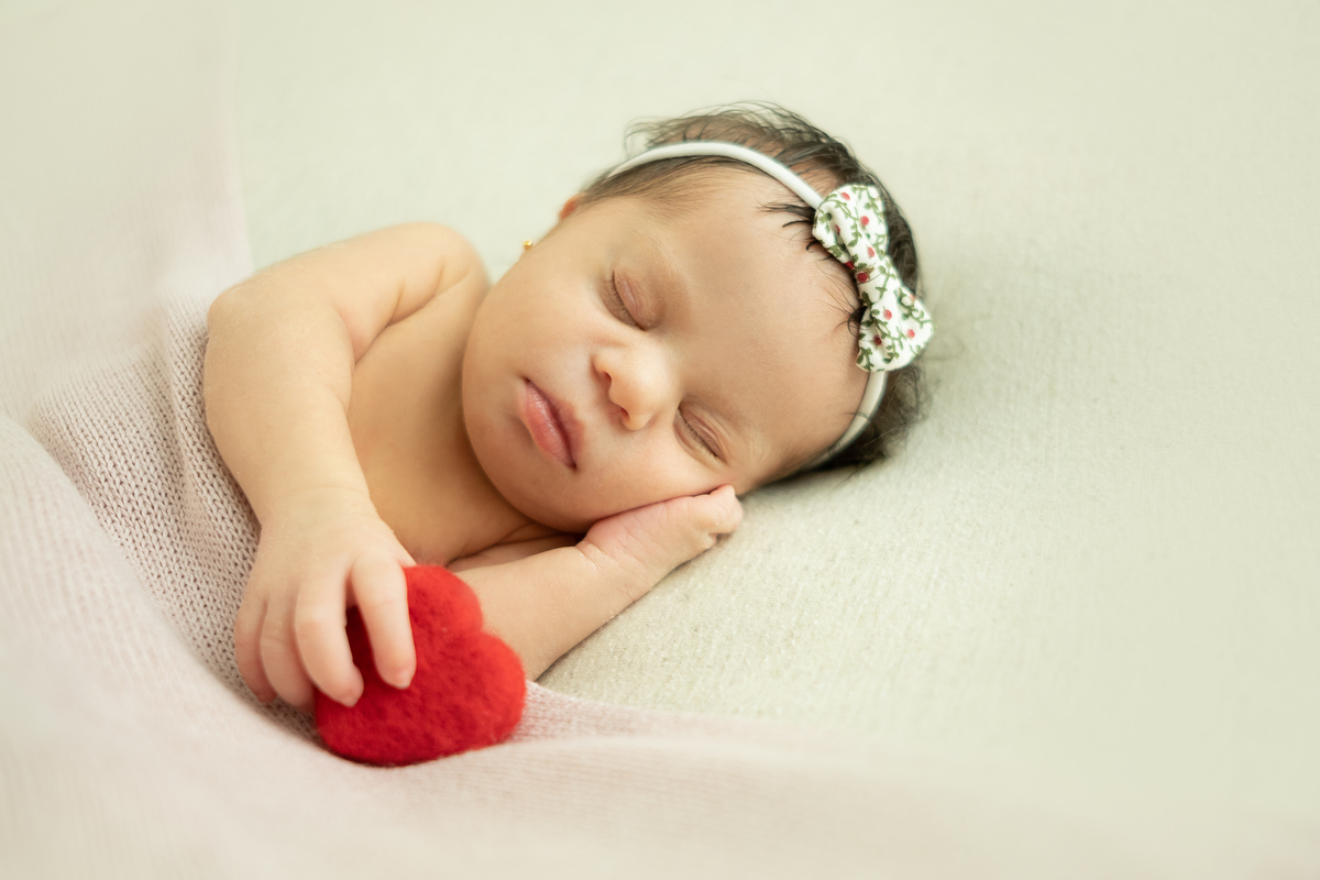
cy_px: 440
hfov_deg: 54.4
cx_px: 660
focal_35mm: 35
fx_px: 1283
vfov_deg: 37.9
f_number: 2
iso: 500
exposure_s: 1/100
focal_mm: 23
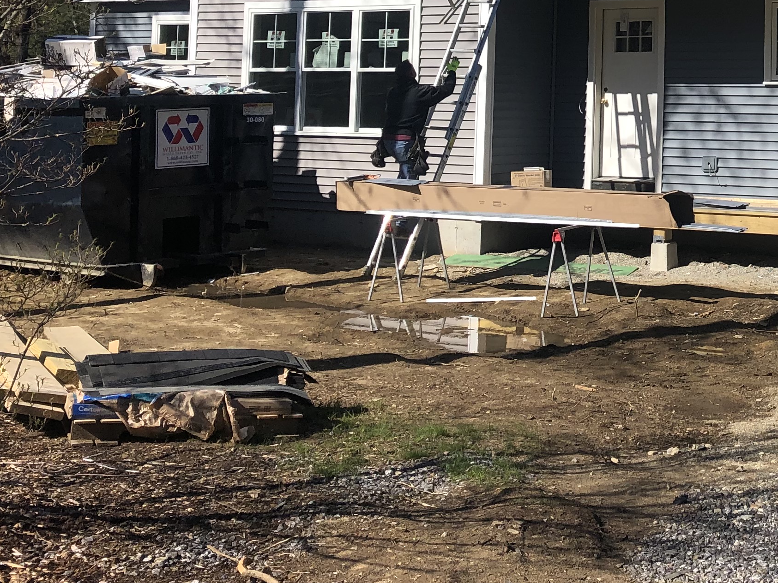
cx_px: 797
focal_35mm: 67
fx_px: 1506
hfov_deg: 27.2
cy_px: -32
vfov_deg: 21.0
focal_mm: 3.99
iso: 20
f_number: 1.8
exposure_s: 1/2183
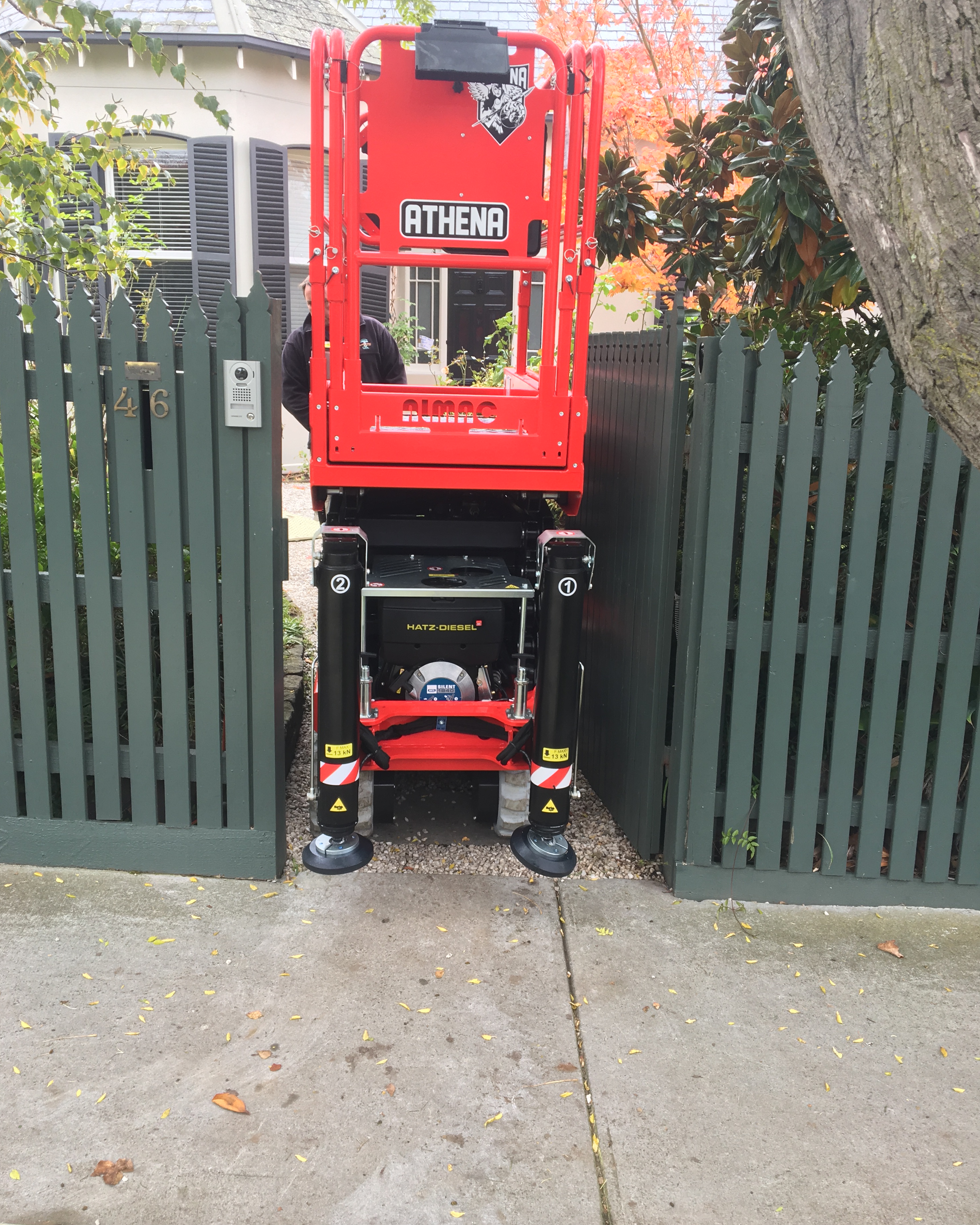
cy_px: 608
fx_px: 1124
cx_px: 479
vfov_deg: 57.2
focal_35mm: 31
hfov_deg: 47.1
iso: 25
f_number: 2.2
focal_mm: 4.15
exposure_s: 1/50
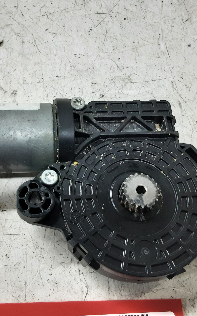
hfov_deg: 32.3
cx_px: 57
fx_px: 335
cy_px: 155
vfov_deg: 50.4
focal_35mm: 39
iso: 160
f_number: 1.9
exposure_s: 1/50
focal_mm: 2.91
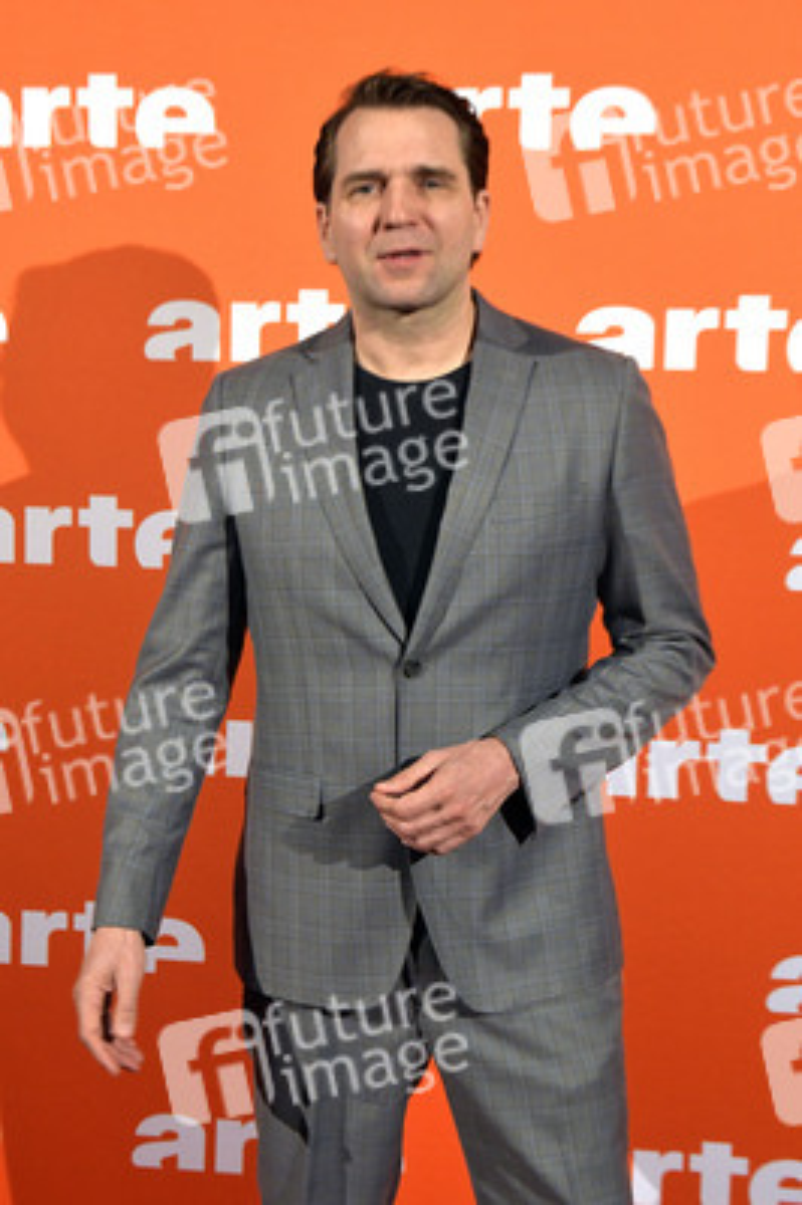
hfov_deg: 29.8
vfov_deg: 43.6
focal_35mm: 45
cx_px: 401
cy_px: 602
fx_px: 1506
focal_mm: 45
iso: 2000
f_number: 5.6
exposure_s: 1/160
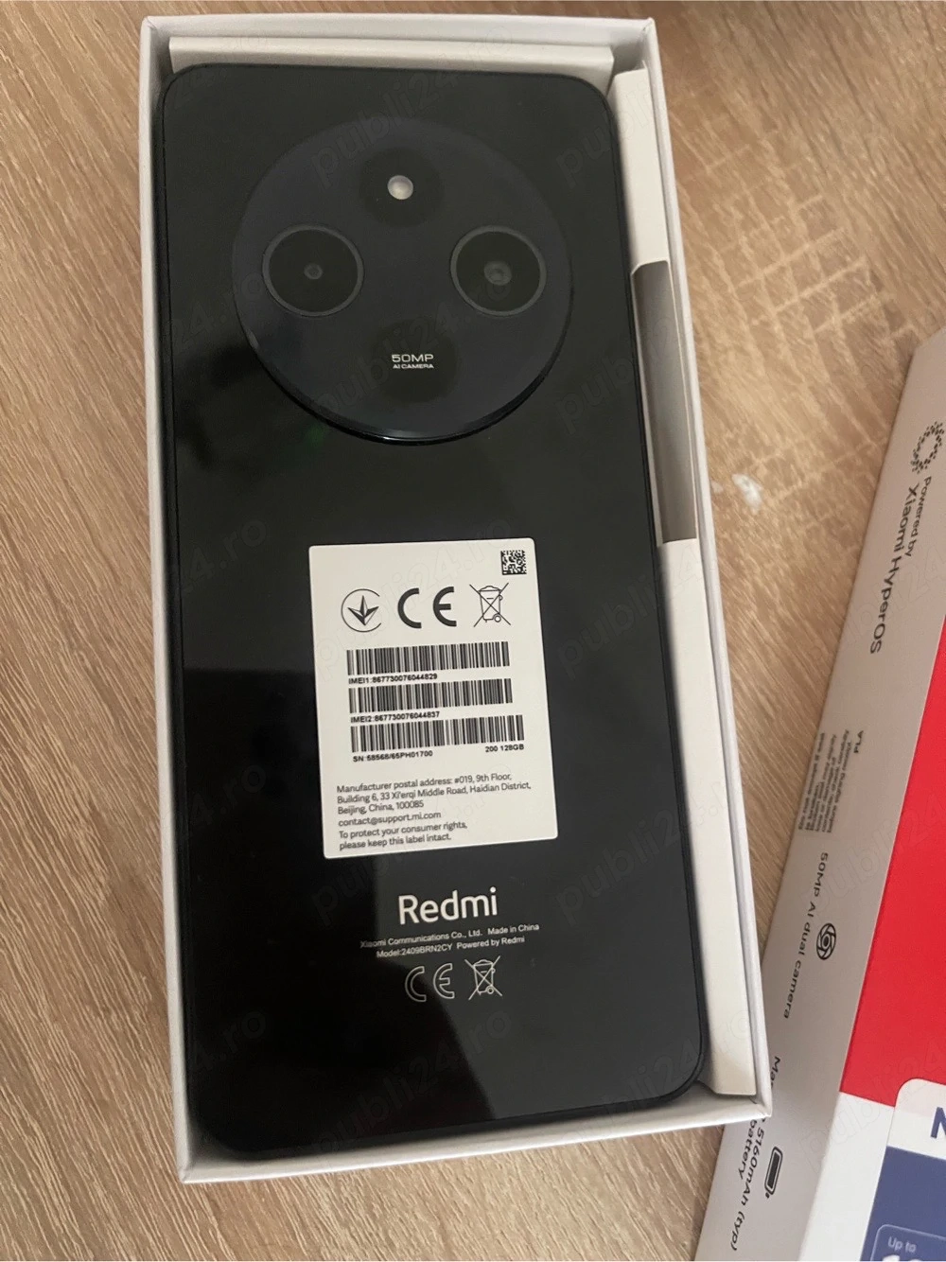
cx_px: 473
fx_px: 911
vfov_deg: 69.4
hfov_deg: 54.9
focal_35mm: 25
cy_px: 631
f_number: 1.6
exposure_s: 1/30
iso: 640
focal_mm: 5.1
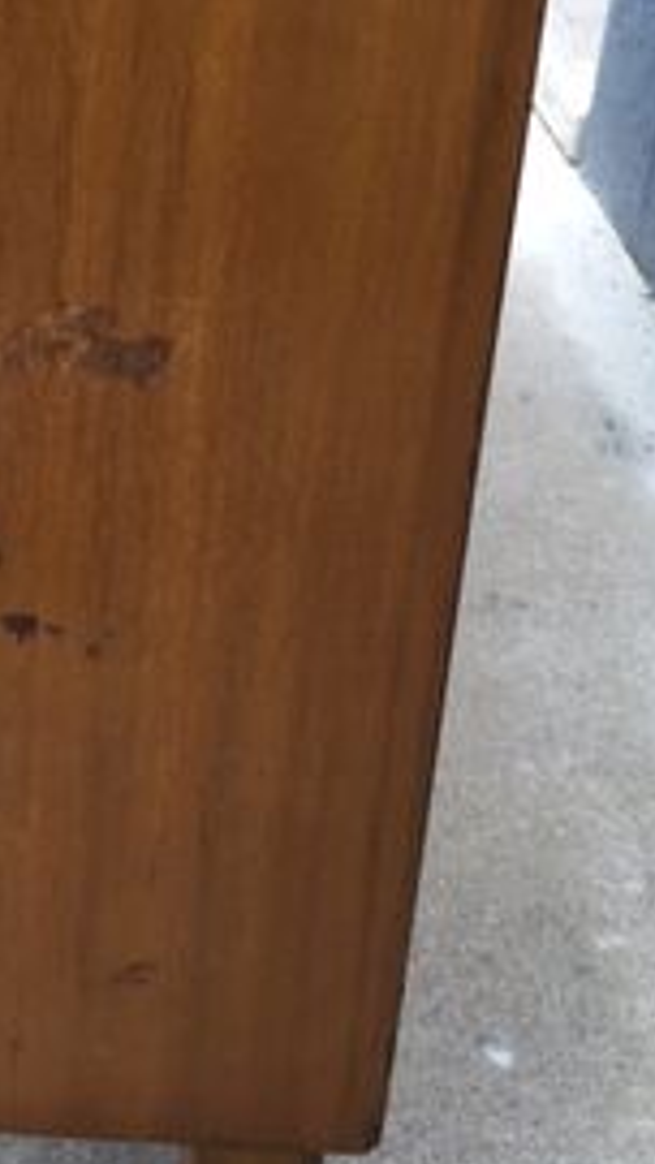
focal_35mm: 75
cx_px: -155
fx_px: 2314
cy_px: 397
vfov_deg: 28.1
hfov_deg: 15.5
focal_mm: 4.15
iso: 25
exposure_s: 1/33
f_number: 2.2
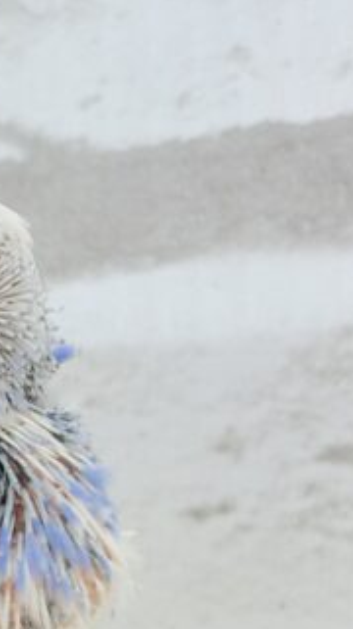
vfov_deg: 18.9
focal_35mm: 113
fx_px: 1885
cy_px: 402
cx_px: -186
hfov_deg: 10.3
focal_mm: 5.96
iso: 64
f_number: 1.6
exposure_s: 1/100
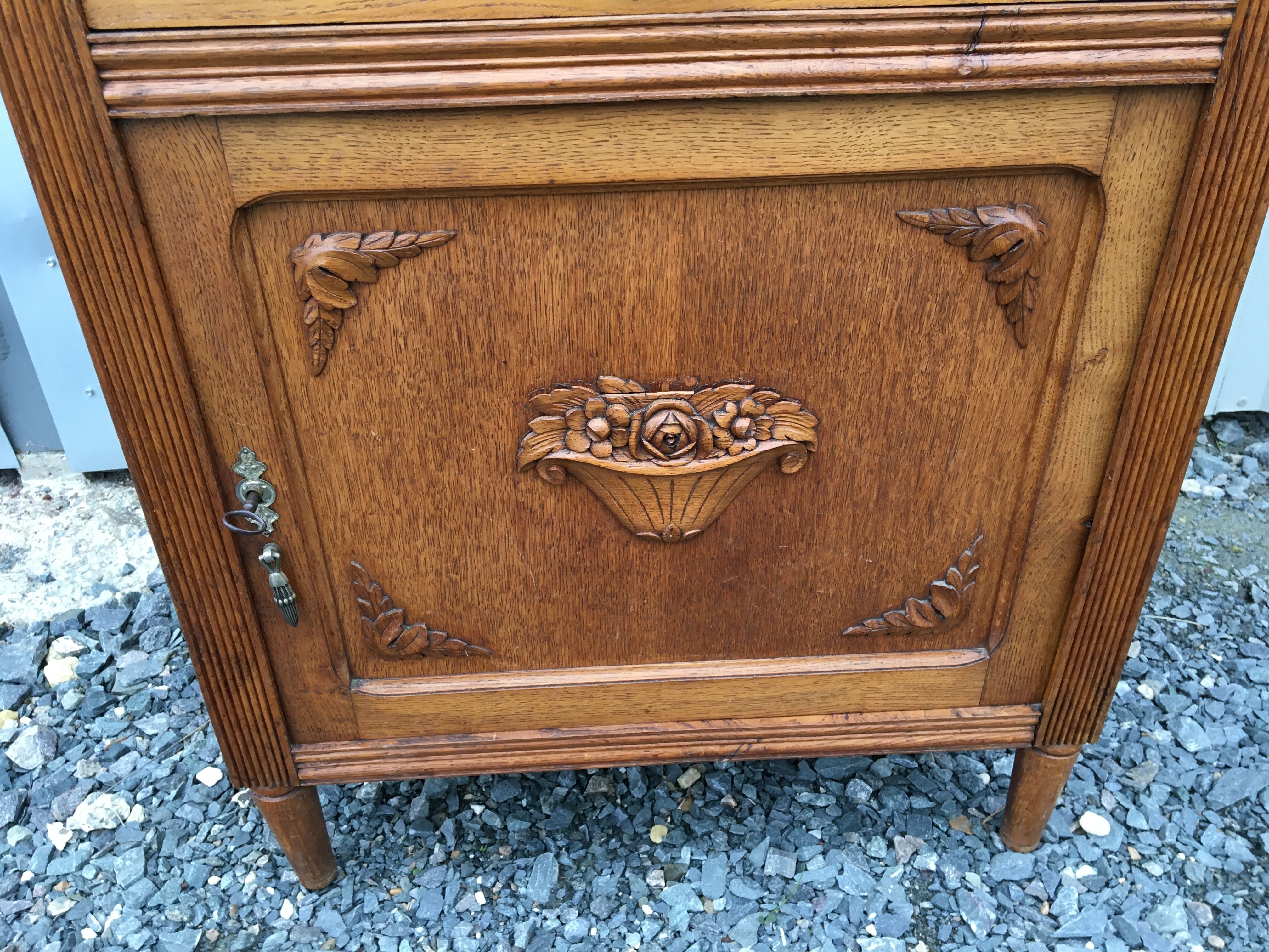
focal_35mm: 29
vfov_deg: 48.2
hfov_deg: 61.7
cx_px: 634
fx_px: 1063
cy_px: 476
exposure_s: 1/33
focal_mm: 4.15
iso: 40
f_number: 2.2
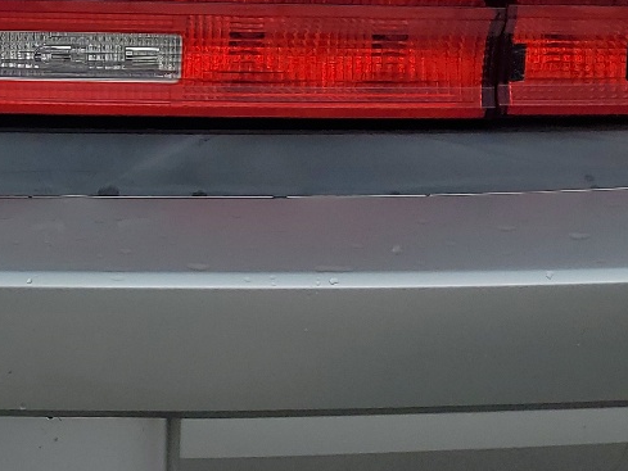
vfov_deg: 17.2
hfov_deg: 22.1
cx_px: -17
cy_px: 81
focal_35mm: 85
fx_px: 1542
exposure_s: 1/625
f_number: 1.5
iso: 50
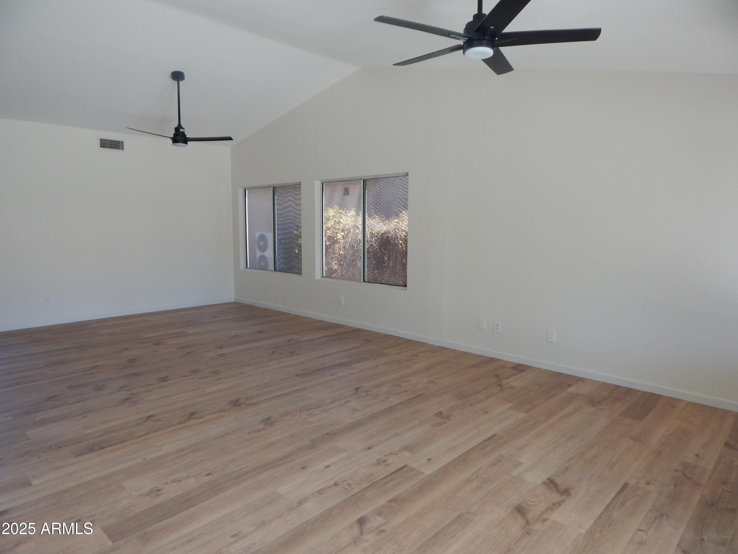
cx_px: 369
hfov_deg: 76.4
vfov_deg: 61.1
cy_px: 277
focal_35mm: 22
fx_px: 469
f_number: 3
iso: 125
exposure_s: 1/30
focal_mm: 4
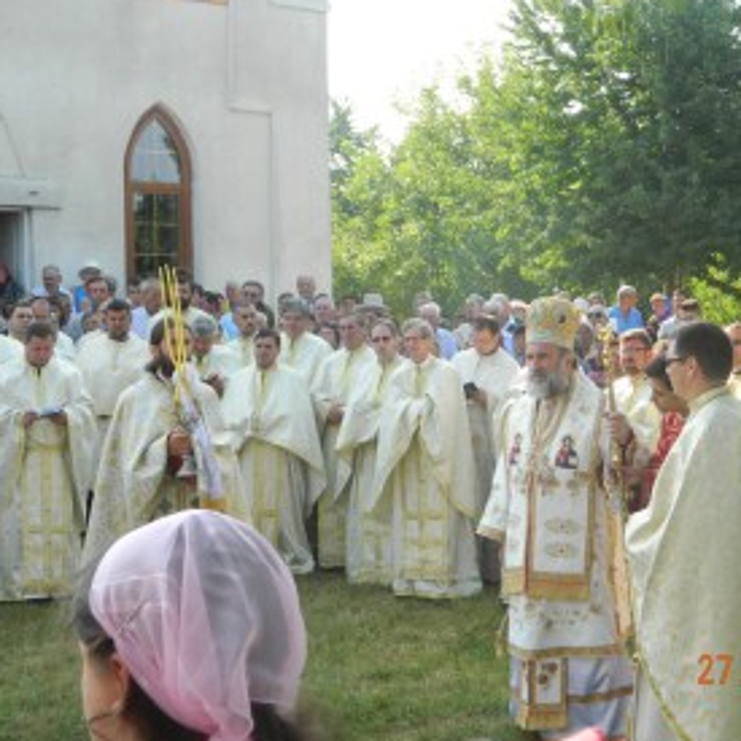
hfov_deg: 25.3
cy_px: 310
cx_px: 463
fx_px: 1647
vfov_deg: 25.3
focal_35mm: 68
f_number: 3.6
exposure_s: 1/400
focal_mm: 8.4
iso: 160
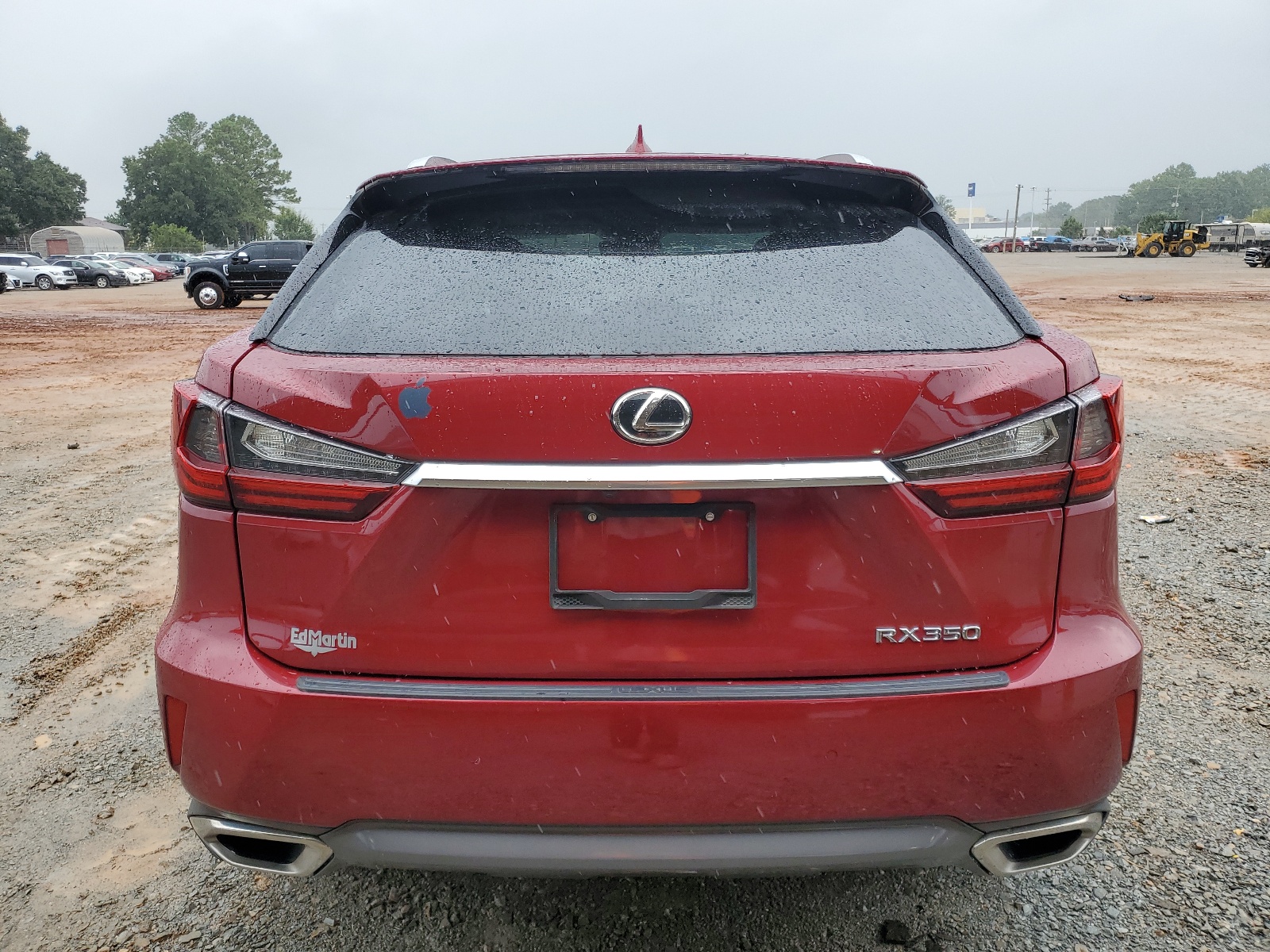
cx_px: 635
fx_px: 954
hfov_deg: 67.3
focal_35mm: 26
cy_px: 476
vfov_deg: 53.1
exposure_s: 1/769
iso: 50
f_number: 1.5
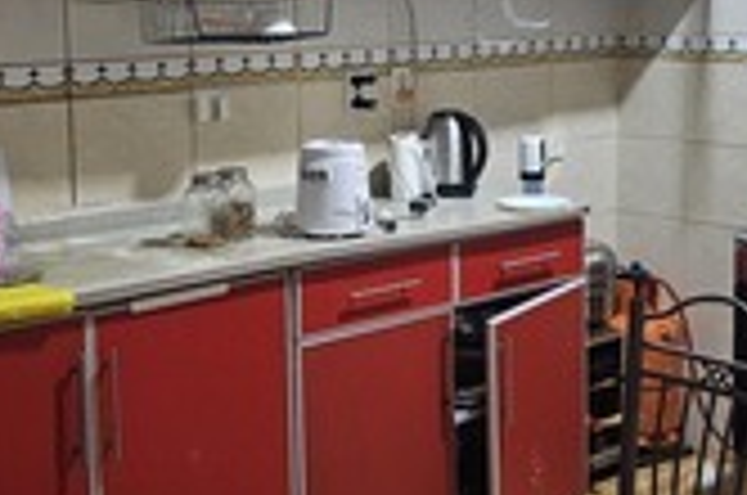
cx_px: 394
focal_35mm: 66
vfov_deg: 20.4
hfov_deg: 30.6
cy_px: 142
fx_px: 1367
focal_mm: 5.4
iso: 640
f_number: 1.8
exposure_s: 1/40
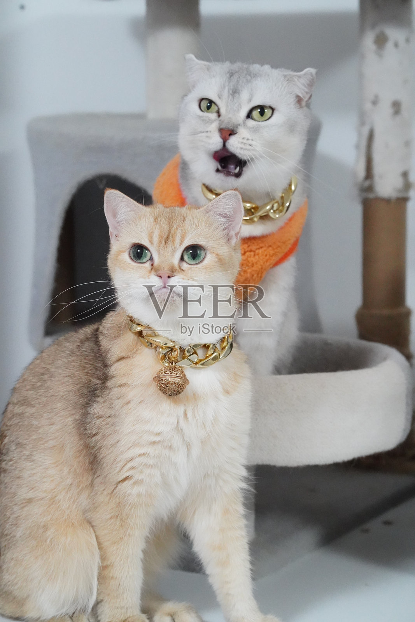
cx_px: 208
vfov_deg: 23.9
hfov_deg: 16.1
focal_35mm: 85
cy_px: 311
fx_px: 1469
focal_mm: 85
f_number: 9
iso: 20000
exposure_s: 1/250
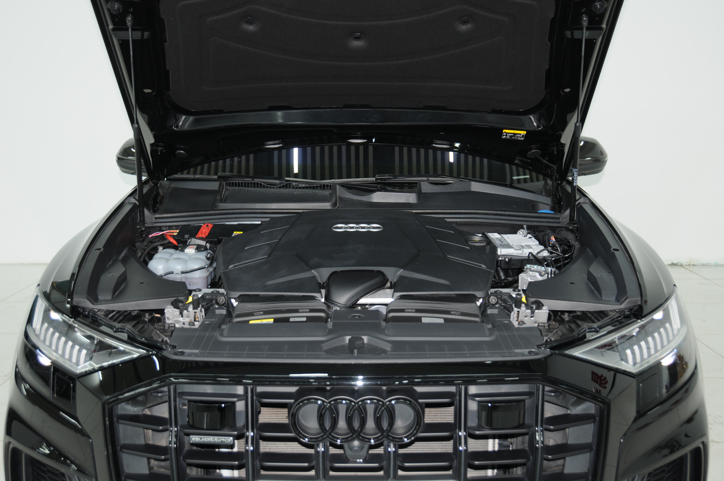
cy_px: 240
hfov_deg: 49.6
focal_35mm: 39
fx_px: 783
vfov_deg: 34.1
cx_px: 362
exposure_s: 1/8
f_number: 4
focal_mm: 26
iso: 200
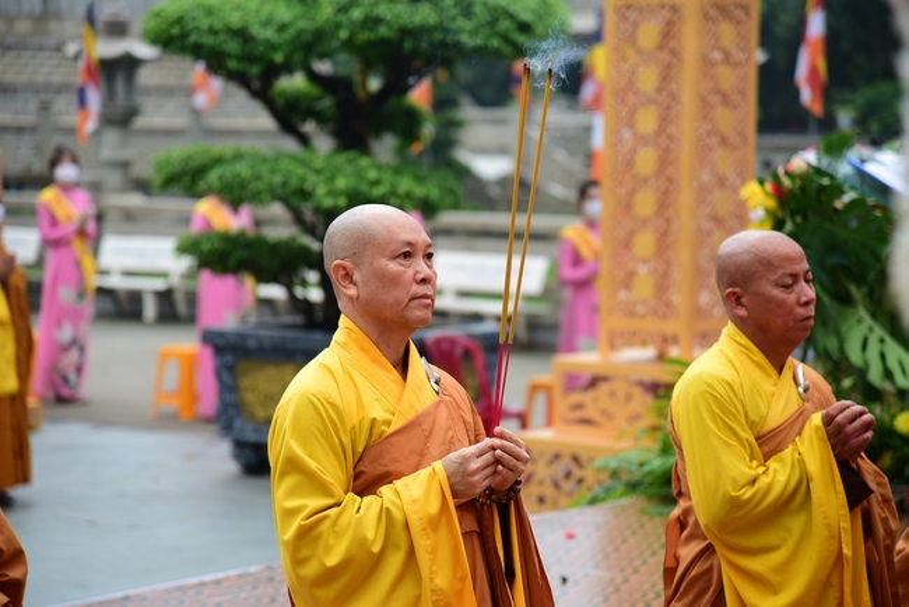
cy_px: 304
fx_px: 3031
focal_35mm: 120
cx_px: 454
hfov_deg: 17.1
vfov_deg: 11.4
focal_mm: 120
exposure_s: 1/100
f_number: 4
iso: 160
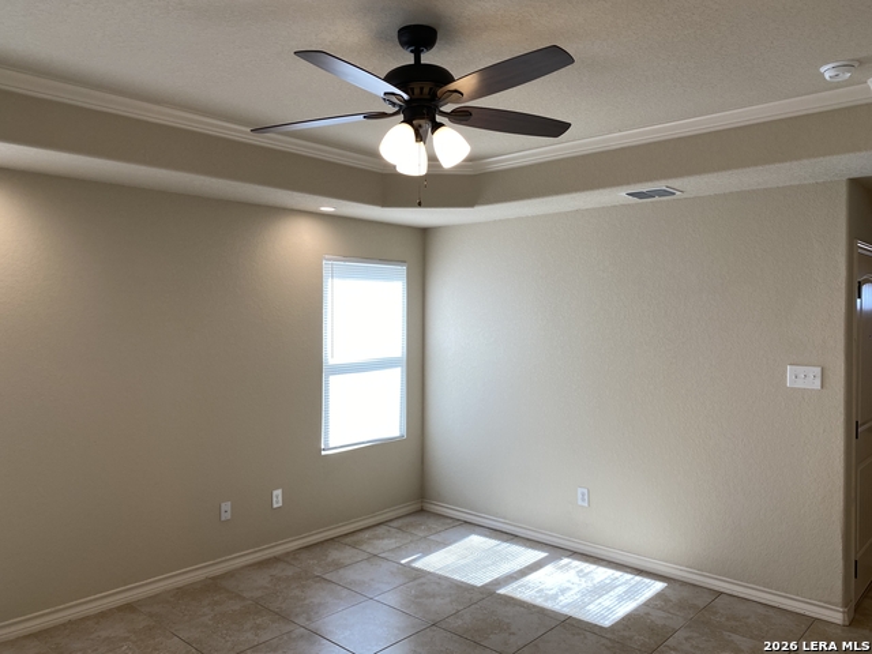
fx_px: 655
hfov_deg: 67.3
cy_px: 327
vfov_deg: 53.1
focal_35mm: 26
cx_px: 436
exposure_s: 1/120
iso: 40
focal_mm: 4.25
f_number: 1.8
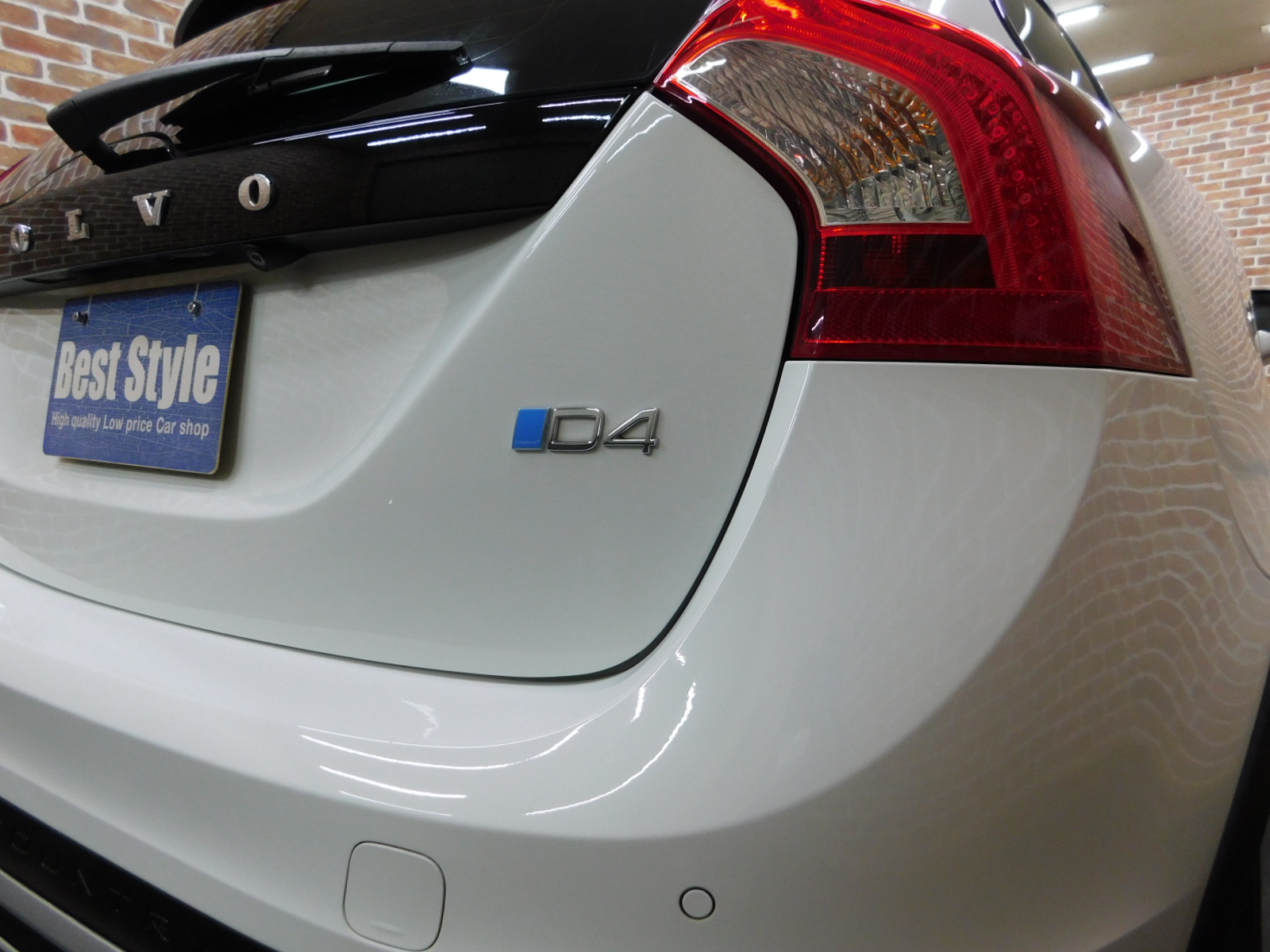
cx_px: 635
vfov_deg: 58.9
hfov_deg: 73.9
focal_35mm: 23
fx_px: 844
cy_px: 476
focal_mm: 4
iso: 180
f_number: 3
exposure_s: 1/30
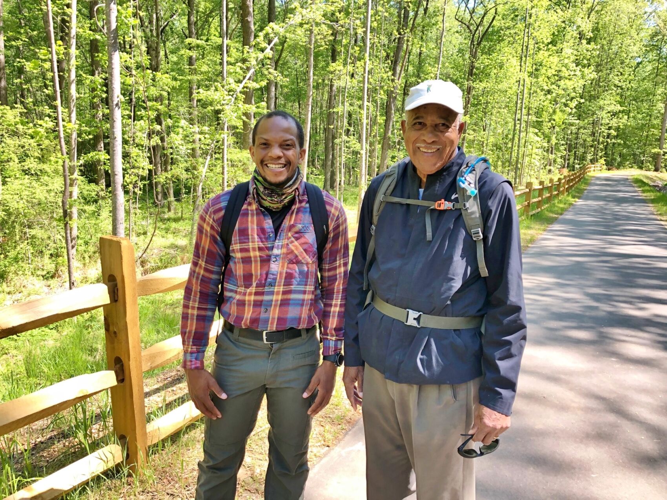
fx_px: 540
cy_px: 250
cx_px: 334
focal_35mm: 28
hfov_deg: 63.4
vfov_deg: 49.7
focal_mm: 3.99
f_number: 1.8
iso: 40
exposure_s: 1/120
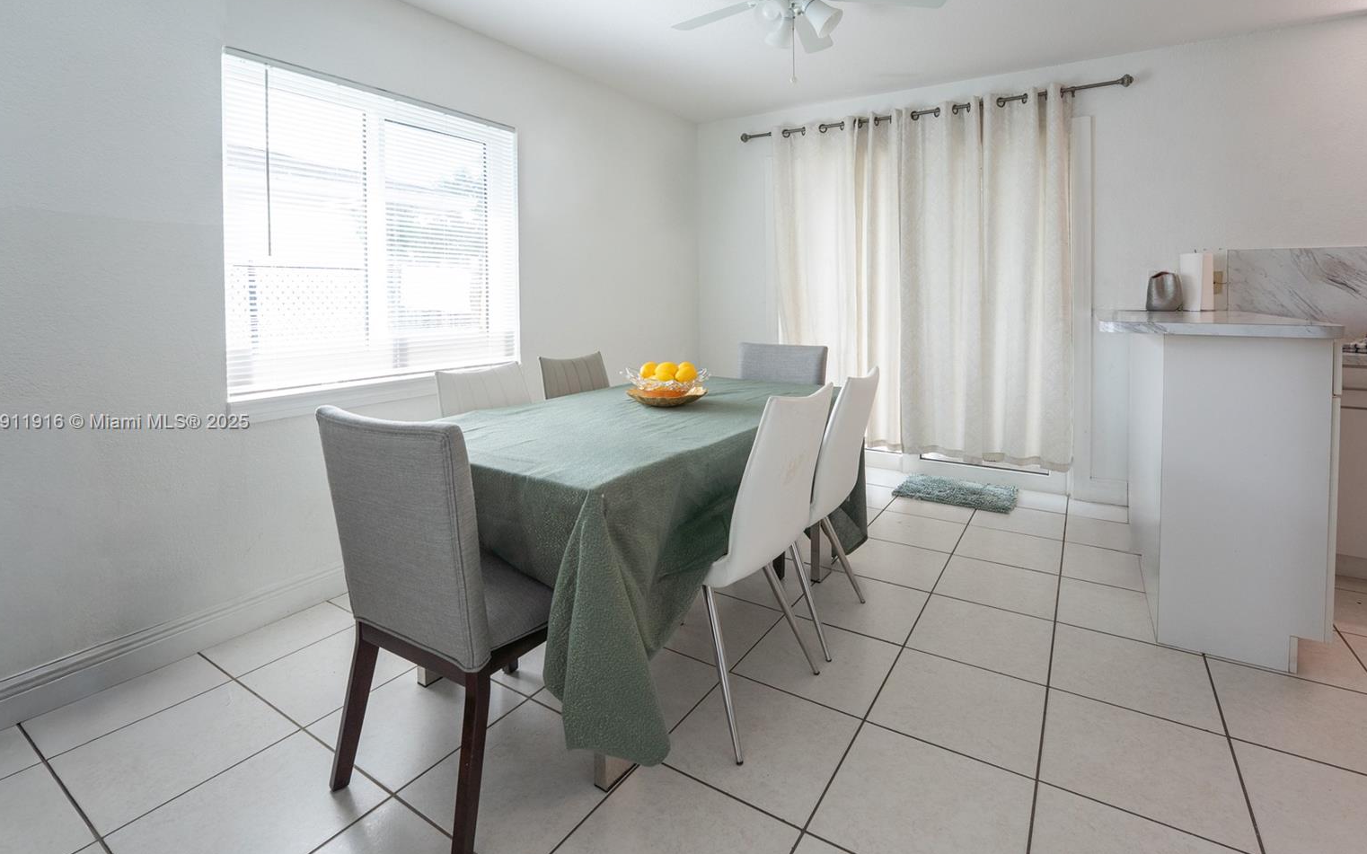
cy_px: 423
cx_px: 680
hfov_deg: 101.5
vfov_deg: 74.8
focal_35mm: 15
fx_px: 559
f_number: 8
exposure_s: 1/60
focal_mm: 14
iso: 800
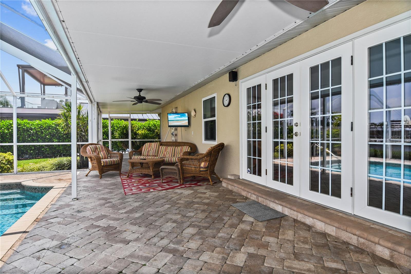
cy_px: 137
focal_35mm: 18
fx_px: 205
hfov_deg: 90.0
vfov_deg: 67.4
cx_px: 206
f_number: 8
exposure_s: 1/125
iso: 200
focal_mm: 12
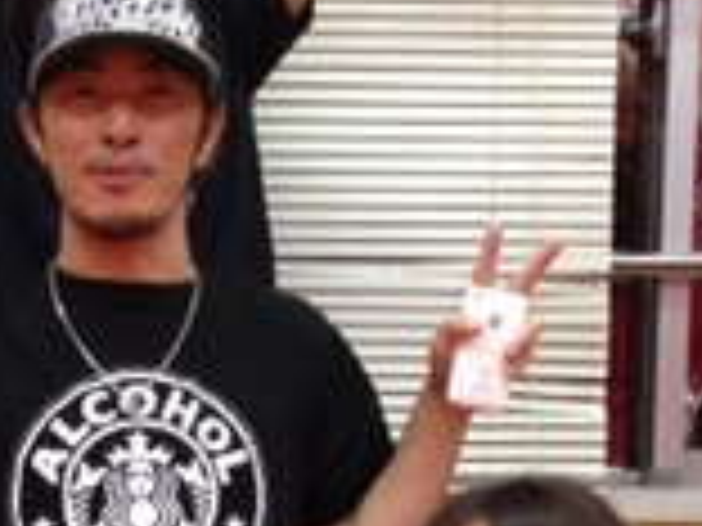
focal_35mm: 135
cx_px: 94
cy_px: 652
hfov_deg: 14.5
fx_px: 2738
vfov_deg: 10.8
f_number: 2.4
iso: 64
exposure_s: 1/20
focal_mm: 4.28
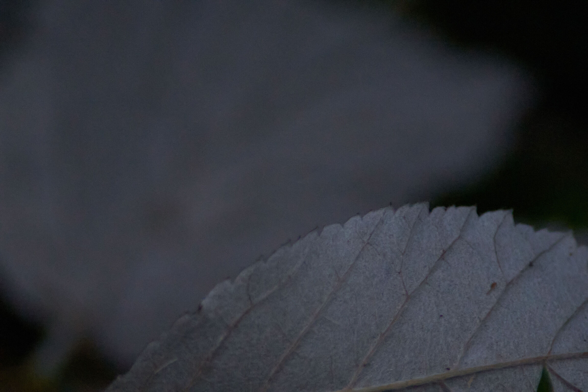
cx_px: 294
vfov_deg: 1.5
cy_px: 196
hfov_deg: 2.3
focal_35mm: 900
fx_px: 14699
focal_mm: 600
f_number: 11
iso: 6400
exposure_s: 1/1250
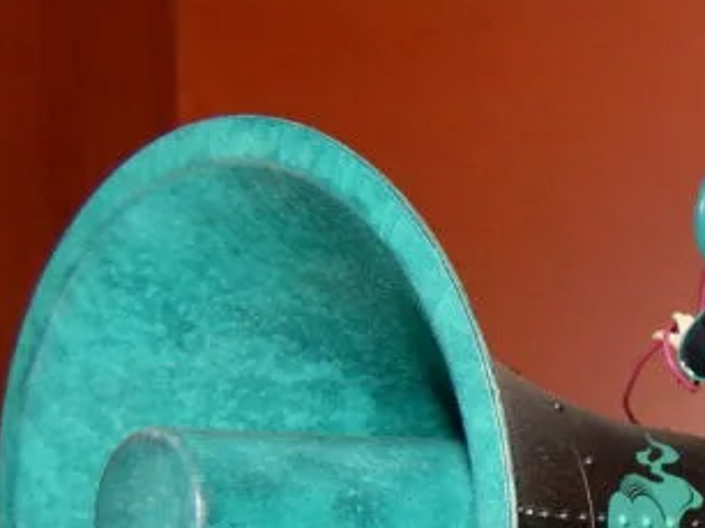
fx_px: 1567
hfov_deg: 22.2
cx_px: 965
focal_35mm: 77
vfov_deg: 18.2
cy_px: 629
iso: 200
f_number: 6
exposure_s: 1/30
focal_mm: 4
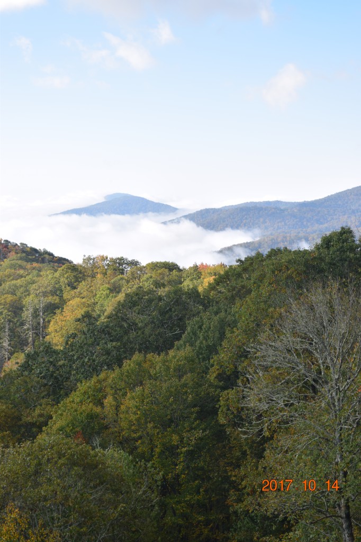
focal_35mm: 72
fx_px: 1084
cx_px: 180
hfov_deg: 18.9
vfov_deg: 28.1
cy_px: 271
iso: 100
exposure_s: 1/200
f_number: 7.1
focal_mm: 48
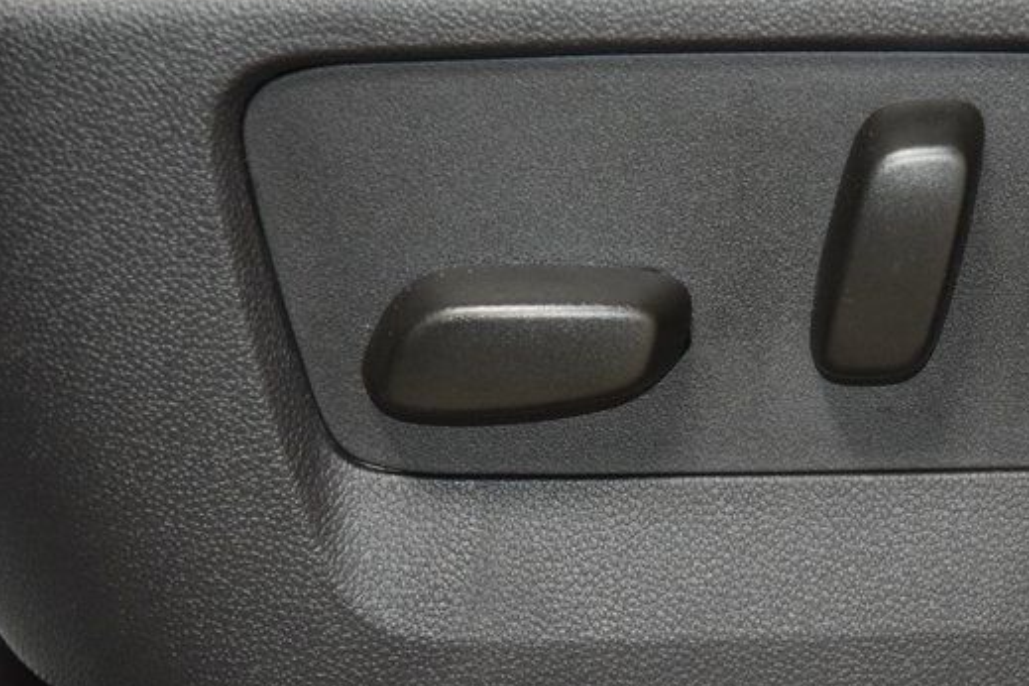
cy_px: 374
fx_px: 5916
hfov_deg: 9.9
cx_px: 944
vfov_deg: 6.6
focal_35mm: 207
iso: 2500
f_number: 4.5
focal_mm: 70
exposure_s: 1/50
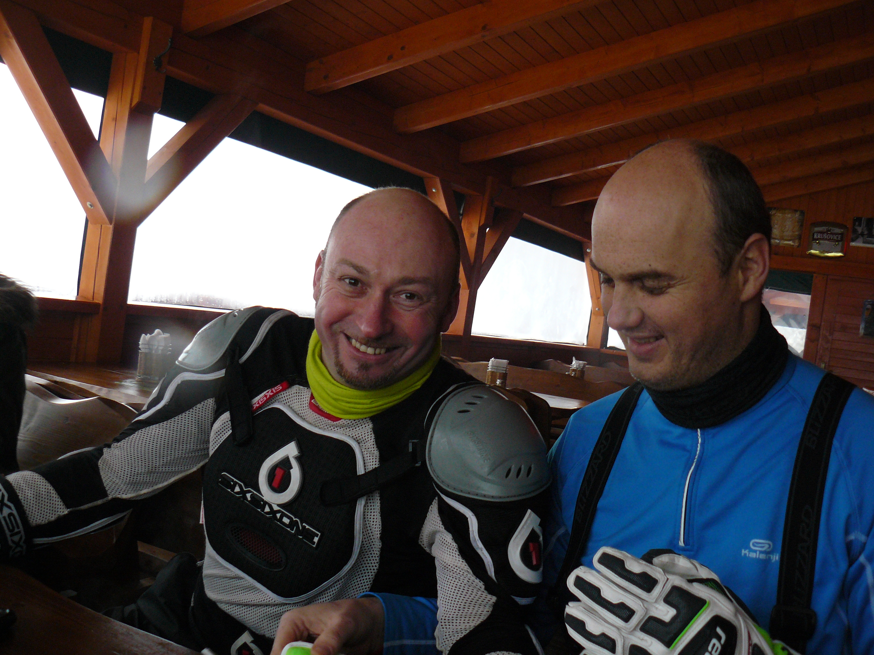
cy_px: 328
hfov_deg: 51.4
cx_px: 437
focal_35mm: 36
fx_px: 909
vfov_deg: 39.7
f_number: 2.8
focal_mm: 6
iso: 200
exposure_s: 1/100
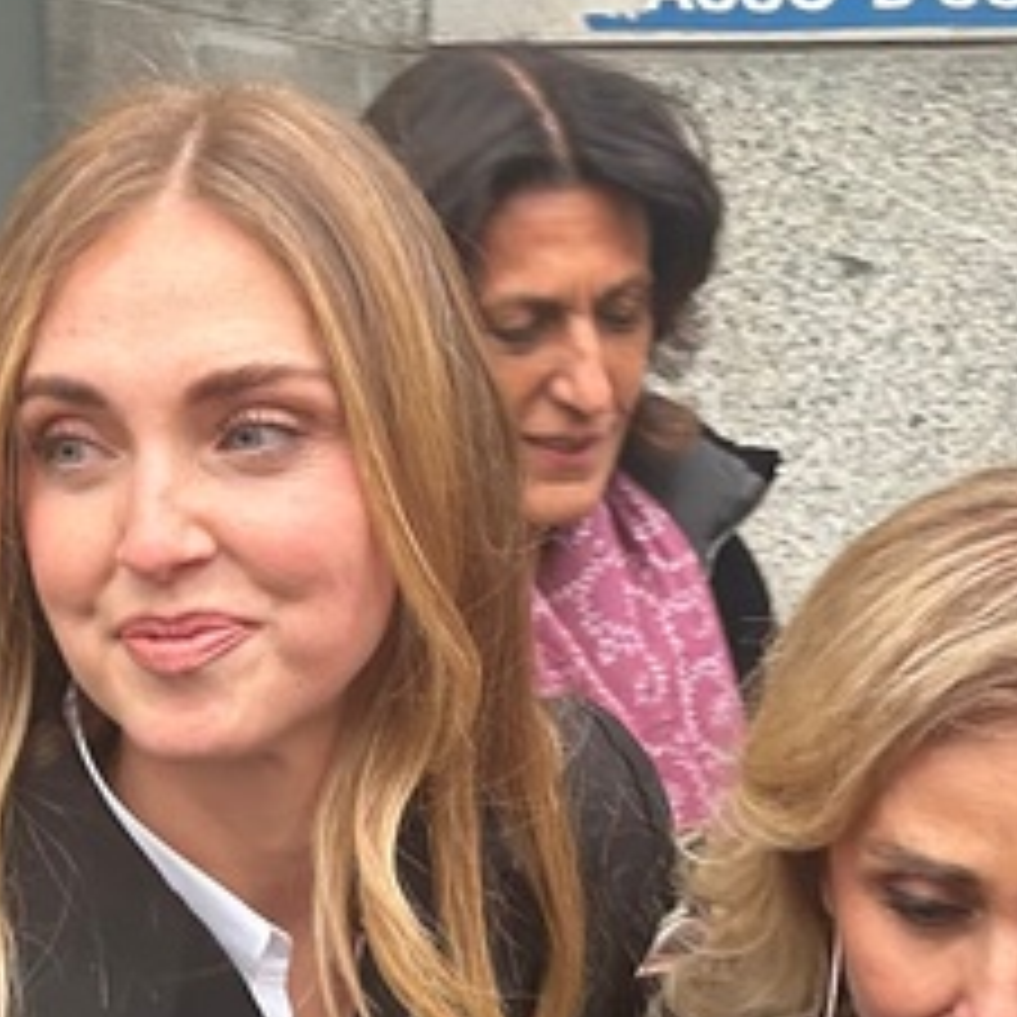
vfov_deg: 16.6
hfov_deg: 16.7
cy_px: 846
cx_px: 495
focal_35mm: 104
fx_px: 3457
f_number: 1.5
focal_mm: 5.7
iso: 125
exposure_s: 1/77
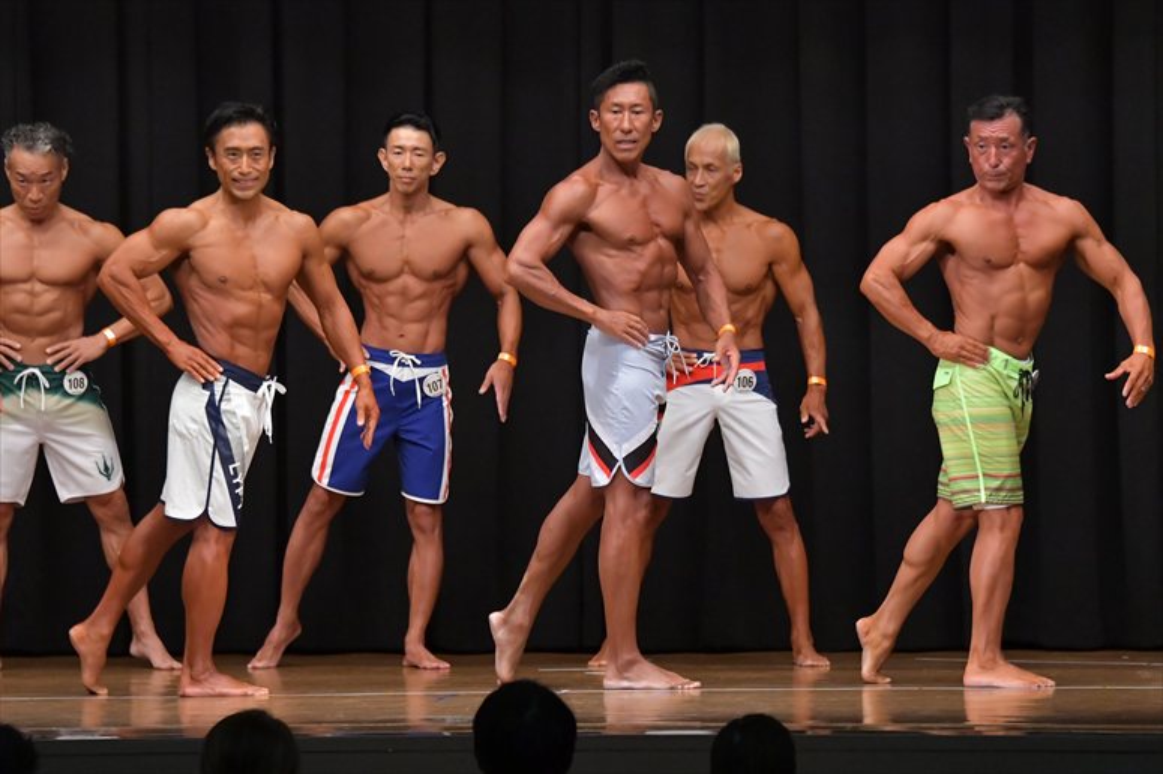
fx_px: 6523
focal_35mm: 202
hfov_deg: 10.2
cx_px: 582
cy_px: 387
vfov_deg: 6.8
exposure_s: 1/400
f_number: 5.6
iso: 6400
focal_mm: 135
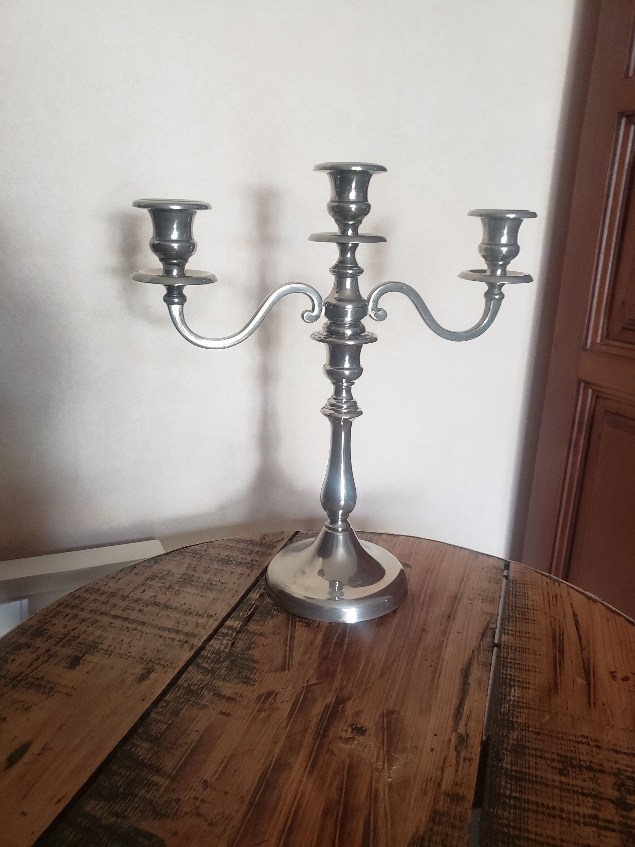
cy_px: 424
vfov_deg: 67.3
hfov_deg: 53.1
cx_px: 318
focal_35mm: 26
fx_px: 636
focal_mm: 4.3
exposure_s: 1/29
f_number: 1.5
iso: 250
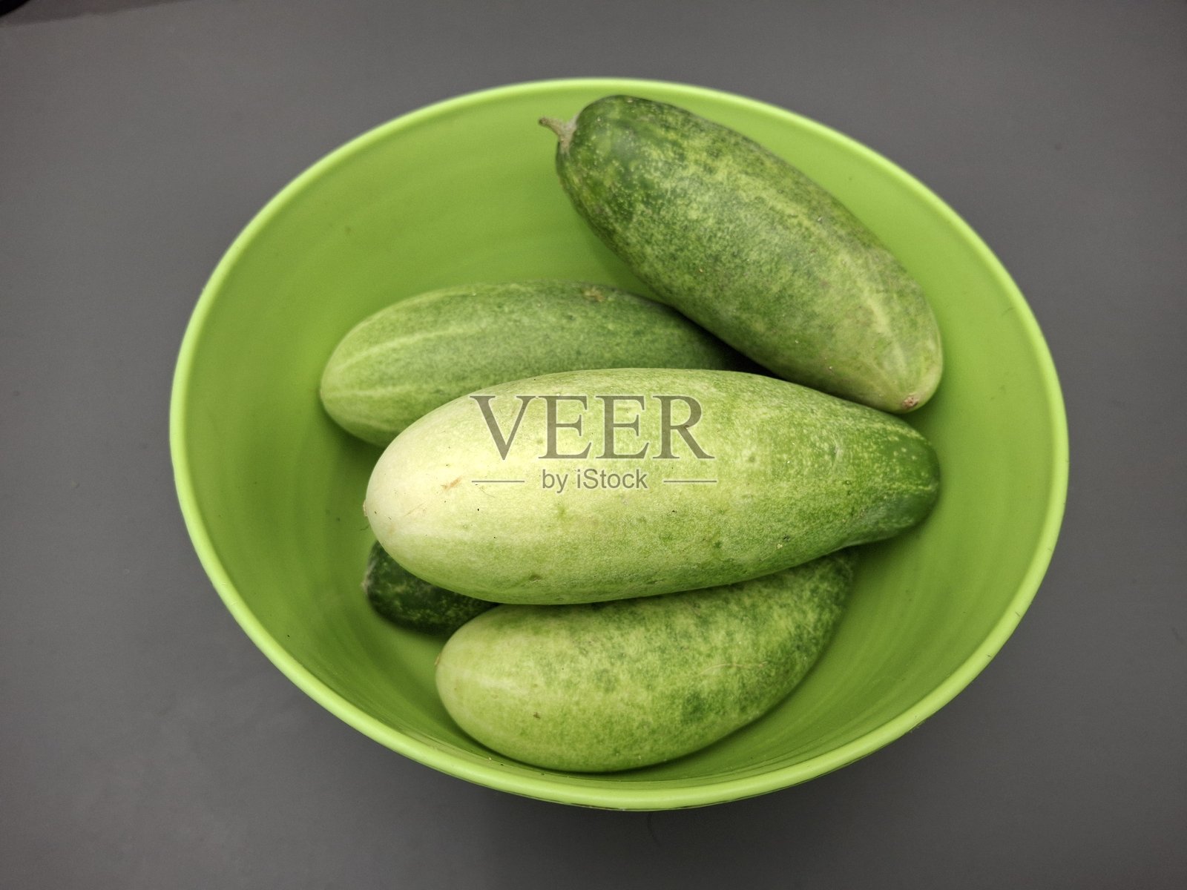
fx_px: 857
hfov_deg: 69.4
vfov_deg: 54.9
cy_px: 445
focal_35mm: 25
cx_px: 594
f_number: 1.8
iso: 320
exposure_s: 1/50
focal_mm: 4.69
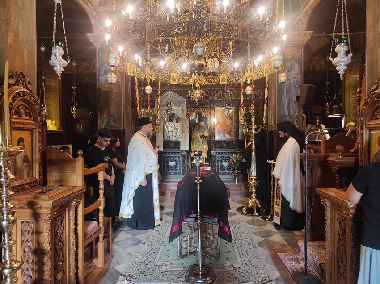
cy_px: 142
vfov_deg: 54.8
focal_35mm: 25
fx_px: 274
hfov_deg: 69.4
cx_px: 190
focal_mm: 5.43
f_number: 1.89
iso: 506
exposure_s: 1/33
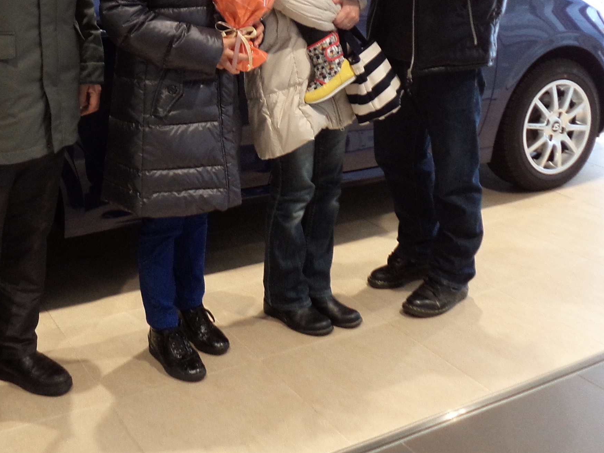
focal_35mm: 51
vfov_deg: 27.1
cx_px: 231
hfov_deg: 37.3
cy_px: 12
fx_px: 890
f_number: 3.3
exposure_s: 1/30
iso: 200
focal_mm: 4.6
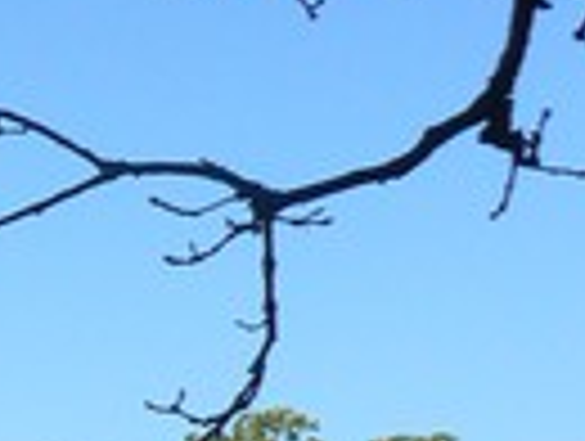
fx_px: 3742
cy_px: 130
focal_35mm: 221
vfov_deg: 6.7
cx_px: -1080
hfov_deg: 7.9
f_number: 6.3
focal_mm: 6
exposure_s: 1/400
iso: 80
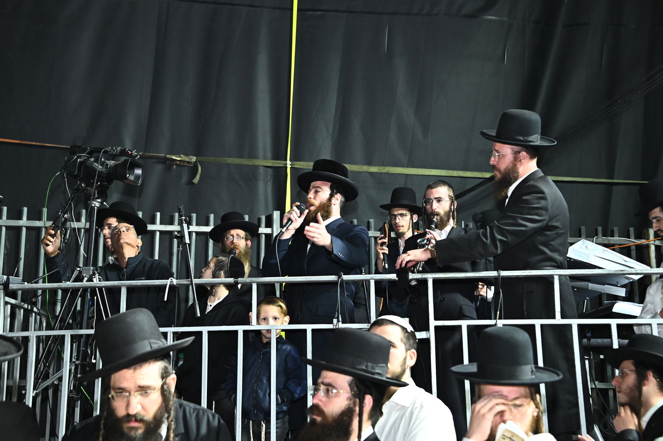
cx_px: 332
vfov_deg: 23.4
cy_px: 220
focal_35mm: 58
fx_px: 1068
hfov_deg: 34.5
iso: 3200
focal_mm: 58
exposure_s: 1/125
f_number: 5
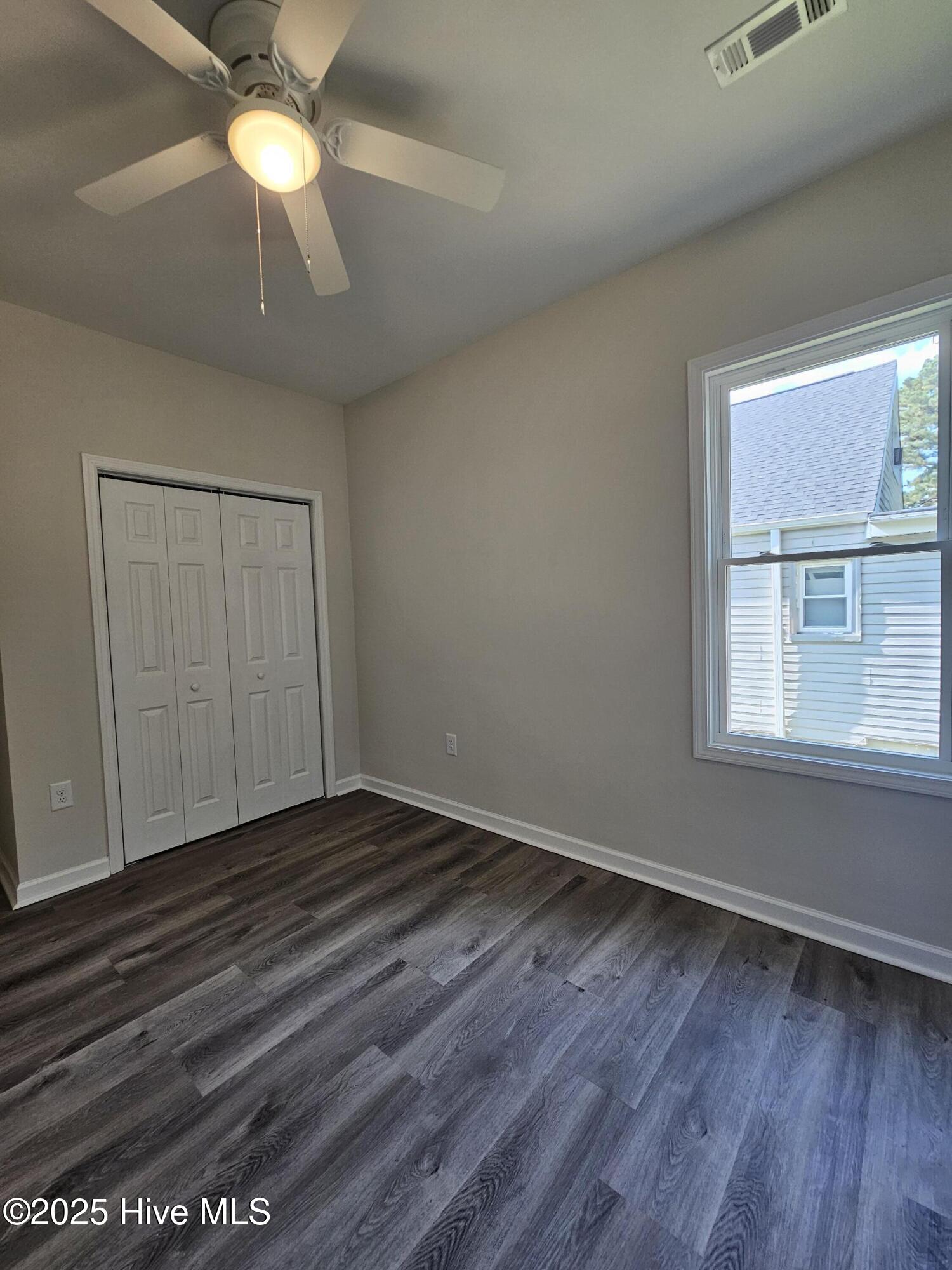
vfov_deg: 106.2
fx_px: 477
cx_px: 476
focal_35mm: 13
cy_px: 635
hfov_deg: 89.9
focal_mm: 2.2
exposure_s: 1/60
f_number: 2.2
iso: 125
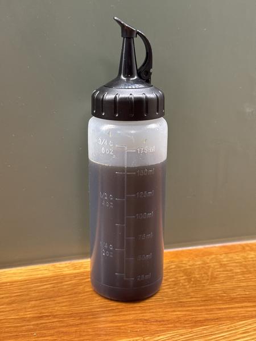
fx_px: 473
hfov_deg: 30.3
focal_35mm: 48
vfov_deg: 39.7
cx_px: 128
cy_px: 170
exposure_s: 1/56
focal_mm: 6.76
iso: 250
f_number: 1.78
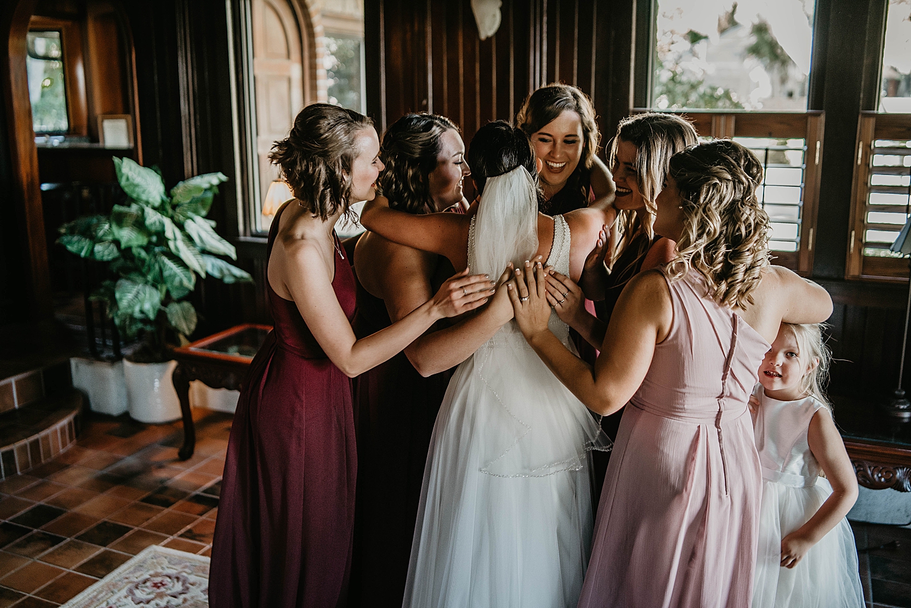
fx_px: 886
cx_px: 456
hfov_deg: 54.4
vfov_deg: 37.9
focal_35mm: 35
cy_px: 304
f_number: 1.8
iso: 640
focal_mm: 35
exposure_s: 1/160
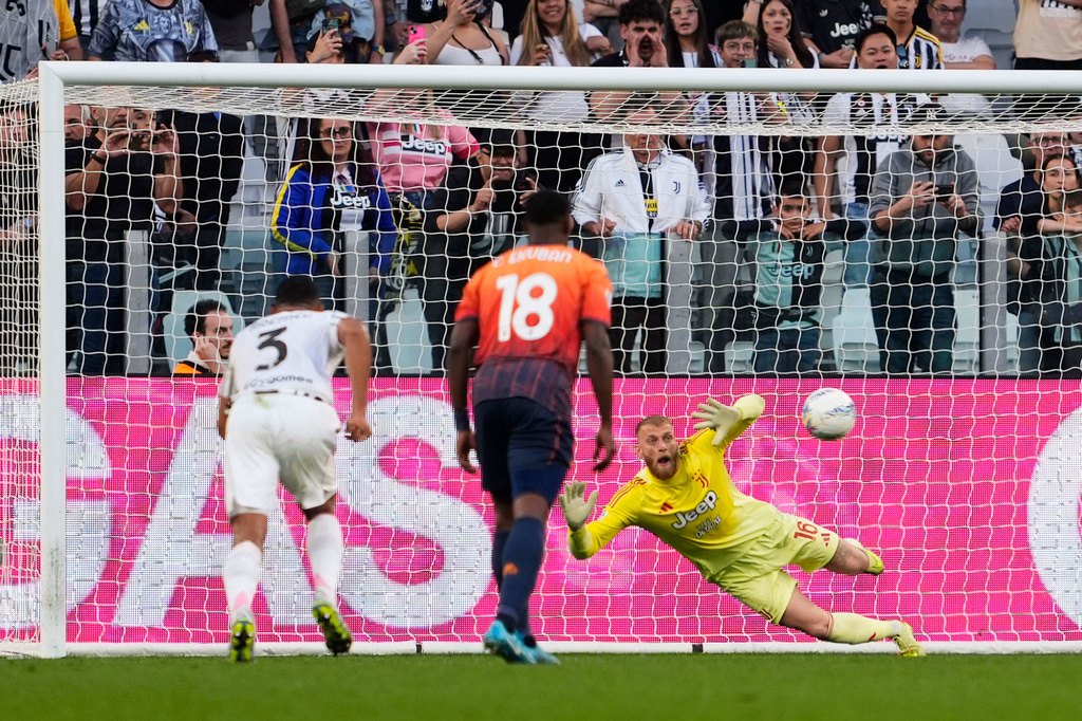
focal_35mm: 400
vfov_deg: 3.4
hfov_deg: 5.2
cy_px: 360
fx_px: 12018
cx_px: 541
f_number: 3.5
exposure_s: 1/1250
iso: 1250
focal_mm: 400
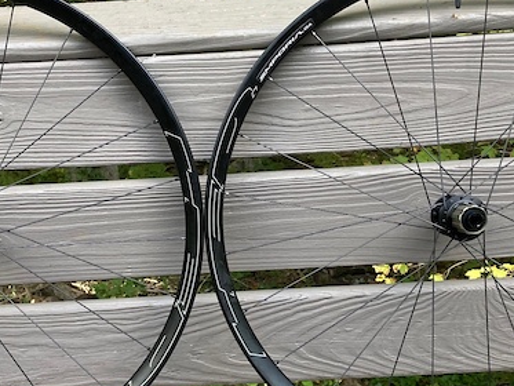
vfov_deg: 24.4
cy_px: 240
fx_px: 891
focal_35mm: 60
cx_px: 209
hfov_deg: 32.1
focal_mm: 3.99
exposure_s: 1/97
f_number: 1.8
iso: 80
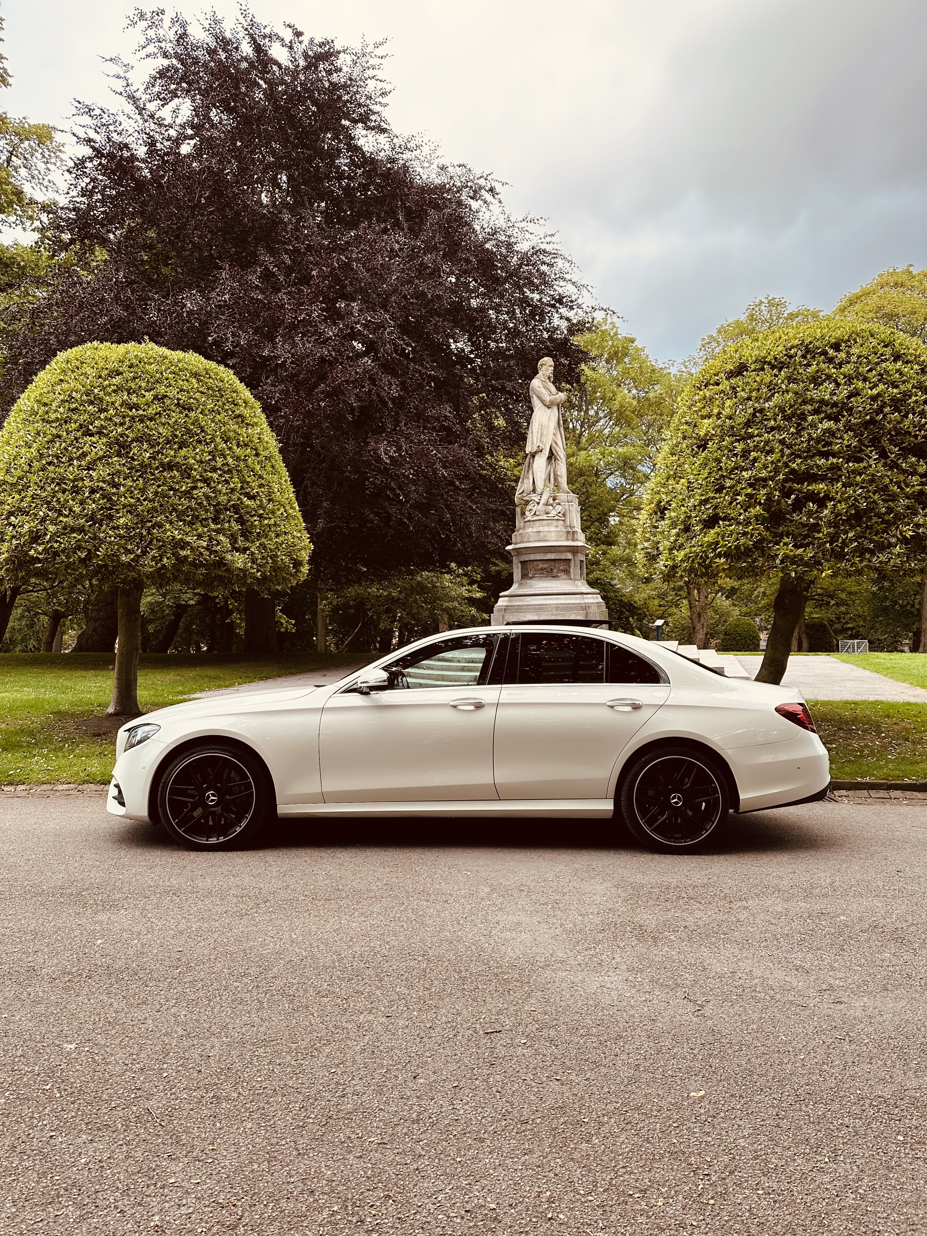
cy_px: 618
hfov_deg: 56.8
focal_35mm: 24
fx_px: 857
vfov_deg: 71.6
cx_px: 464
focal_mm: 6.86
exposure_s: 1/339
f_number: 1.78
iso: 80
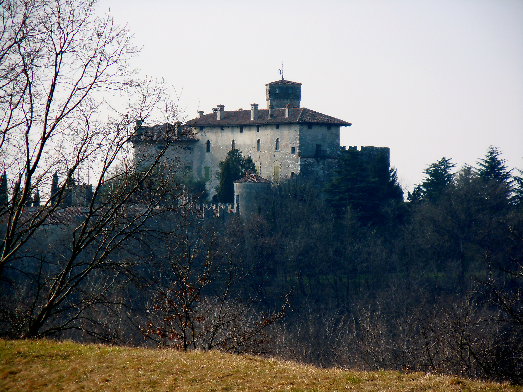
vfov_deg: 5.0
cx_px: 262
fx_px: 4533
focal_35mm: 300
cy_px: 196
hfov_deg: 6.6
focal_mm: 54
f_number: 5.6
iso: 100
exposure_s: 1/250
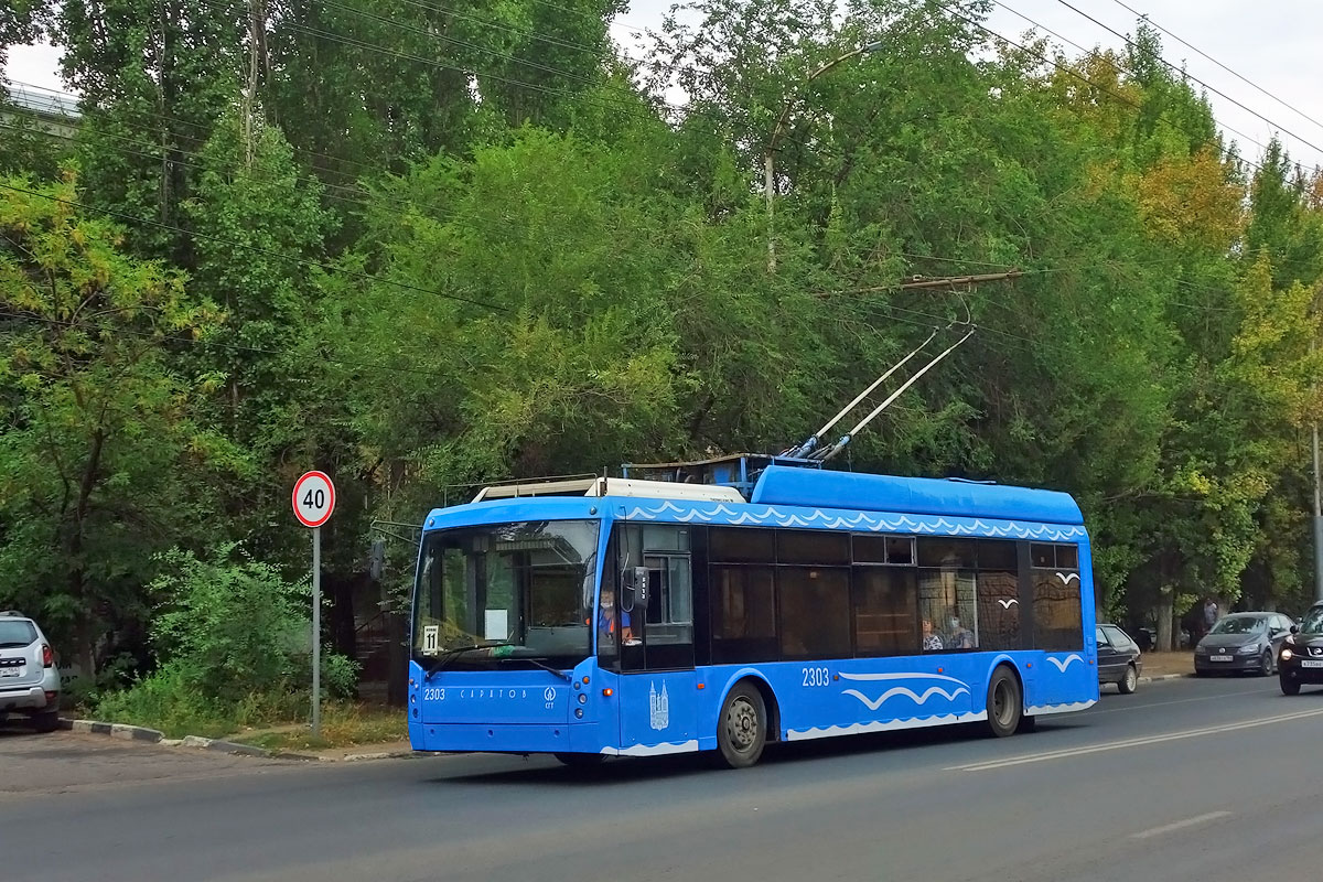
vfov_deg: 42.3
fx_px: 1139
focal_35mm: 31
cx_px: 662
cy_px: 441
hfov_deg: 60.3
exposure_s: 1/500
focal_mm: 11.46
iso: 125
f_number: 3.5
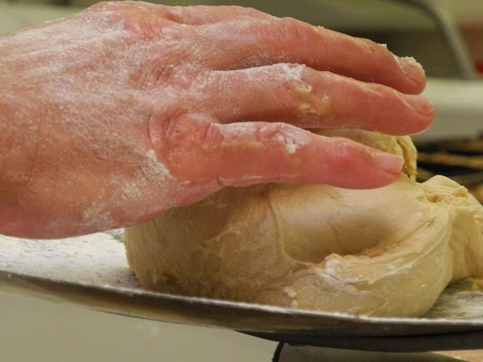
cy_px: 163
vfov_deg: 8.1
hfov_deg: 10.8
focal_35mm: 183
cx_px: 213
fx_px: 2553
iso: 400
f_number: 5
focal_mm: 28.9
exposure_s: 1/60
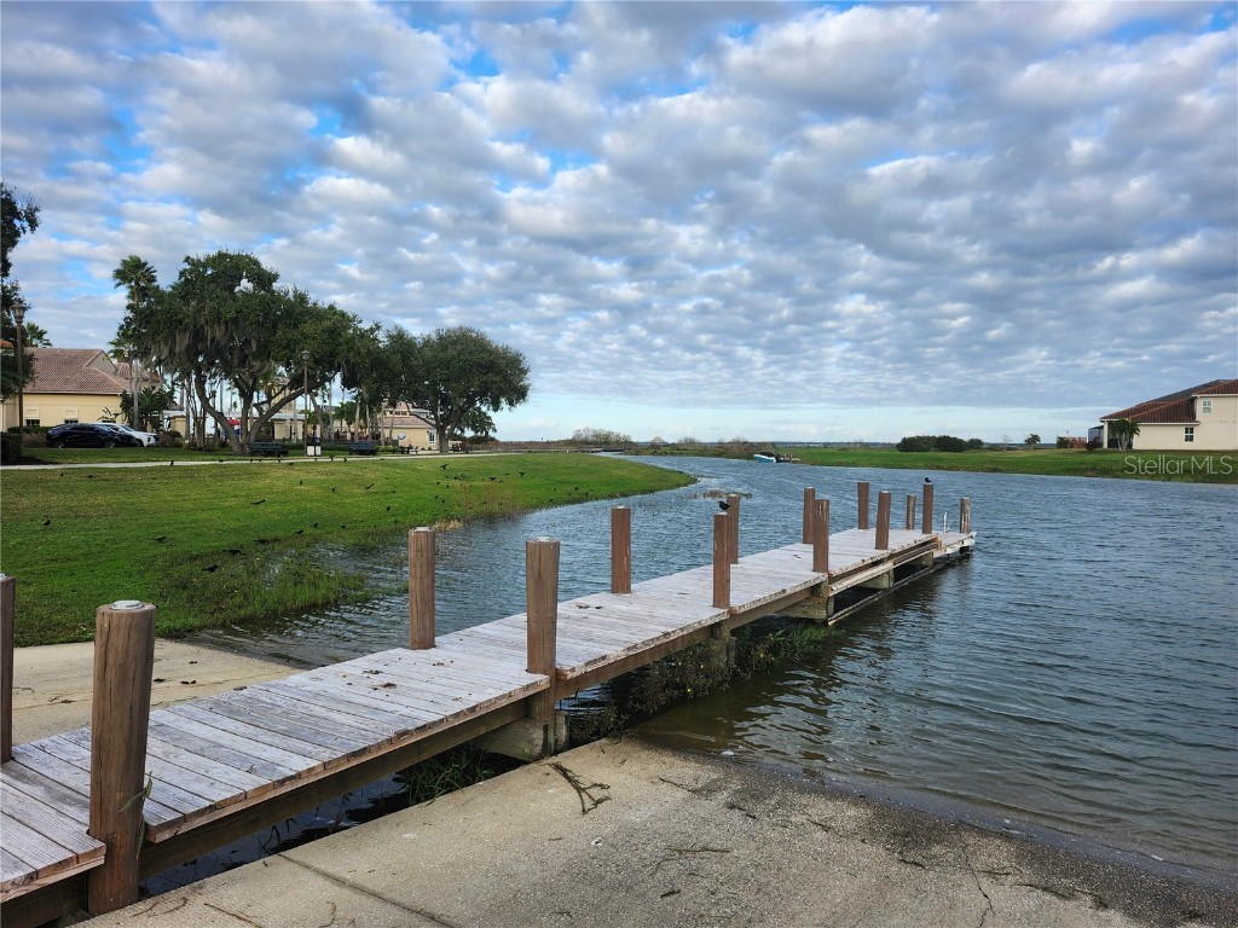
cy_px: 464
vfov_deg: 58.9
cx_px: 619
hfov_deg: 73.9
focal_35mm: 23
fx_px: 823
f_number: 1.8
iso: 25
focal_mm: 5.54
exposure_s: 1/664
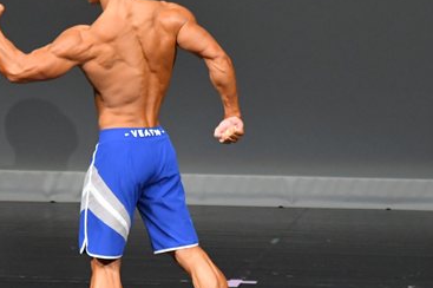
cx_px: 183
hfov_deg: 3.1
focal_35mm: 666
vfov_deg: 2.1
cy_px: 137
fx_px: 8003
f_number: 5.6
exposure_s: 1/400
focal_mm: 210
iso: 4000
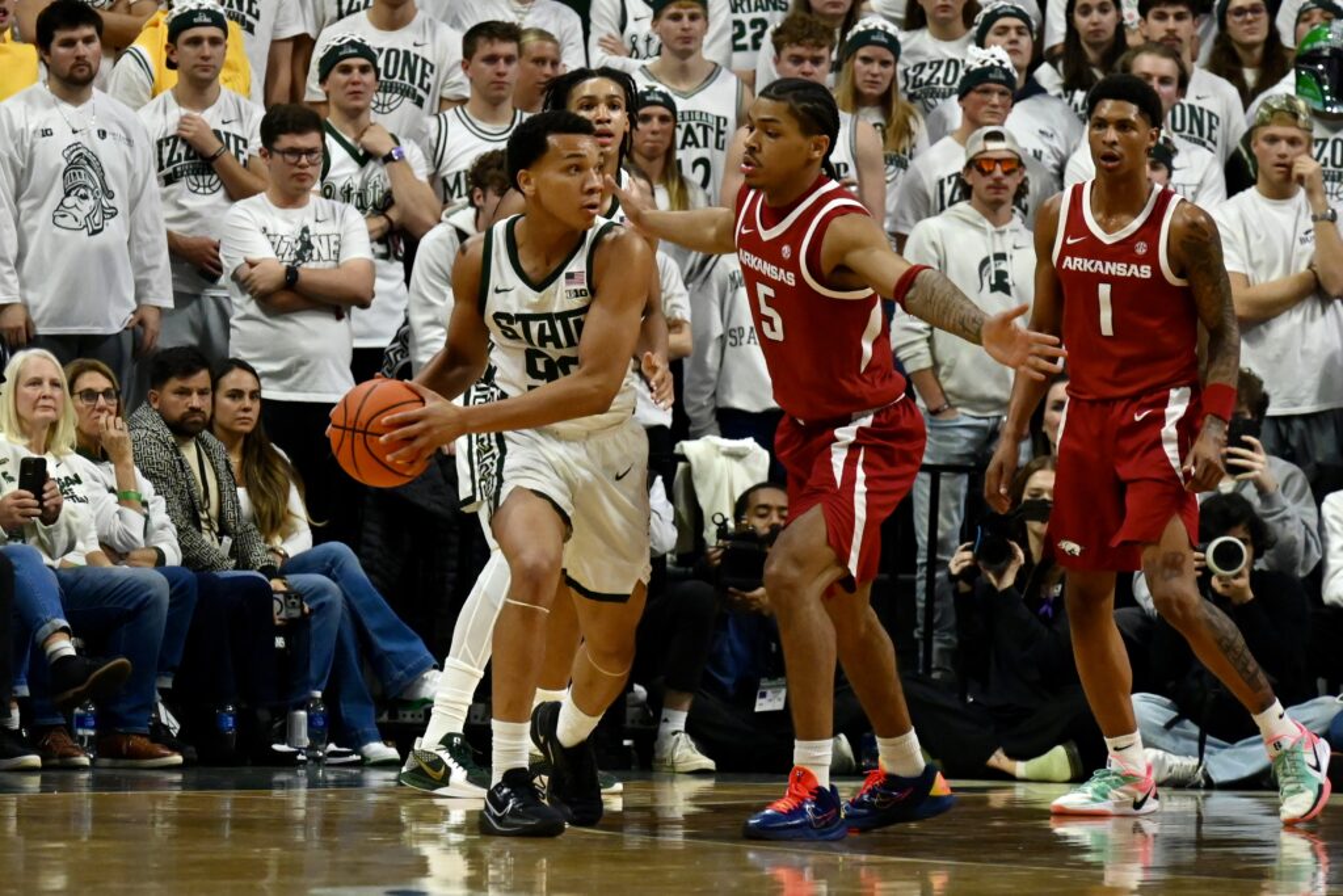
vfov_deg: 6.9
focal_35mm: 200
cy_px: 448
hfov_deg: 10.3
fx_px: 7462
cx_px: 672
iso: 8000
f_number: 6.3
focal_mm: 200
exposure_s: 1/1250
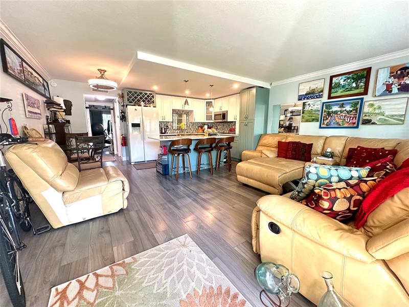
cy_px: 154
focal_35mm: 14
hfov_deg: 102.1
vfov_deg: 85.7
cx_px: 204
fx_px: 165
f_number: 2.2
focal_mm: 2.22
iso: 400
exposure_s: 1/60
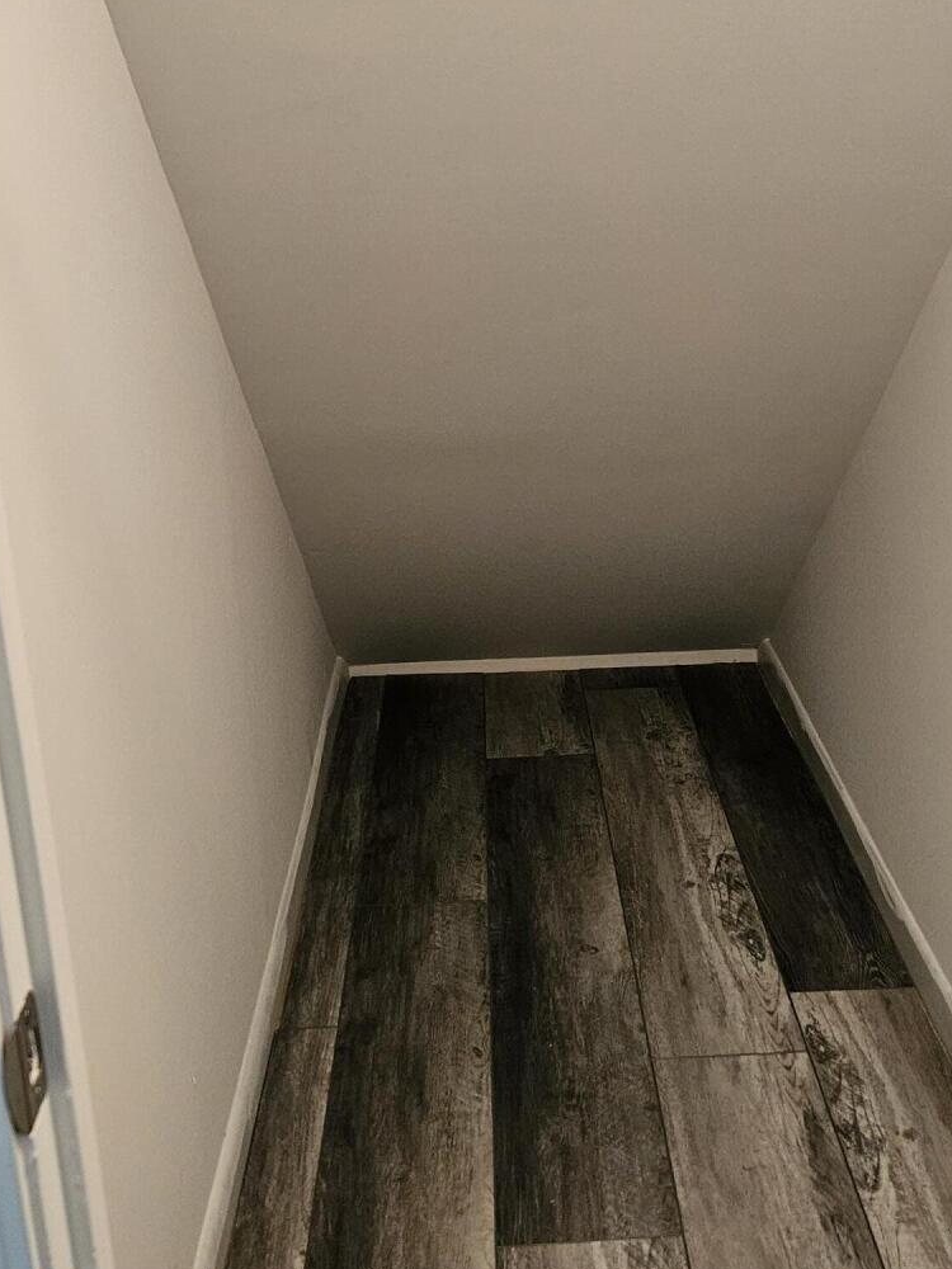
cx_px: 595
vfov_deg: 41.2
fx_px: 1687
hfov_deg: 31.4
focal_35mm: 46
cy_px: 667
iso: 640
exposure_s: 1/120
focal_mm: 5.4
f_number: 1.8
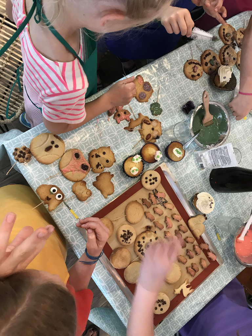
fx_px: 272
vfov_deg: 63.4
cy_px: 168
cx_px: 126
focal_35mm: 28
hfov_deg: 49.7
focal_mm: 3.99
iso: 100
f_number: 1.8
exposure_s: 1/17
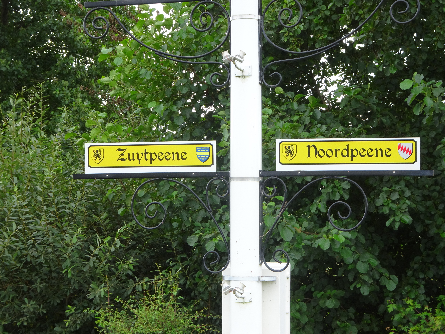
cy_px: 167
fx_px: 1067
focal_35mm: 83
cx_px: 222
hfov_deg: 23.6
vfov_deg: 17.8
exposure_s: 1/100
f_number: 5
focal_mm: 14.12
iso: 80
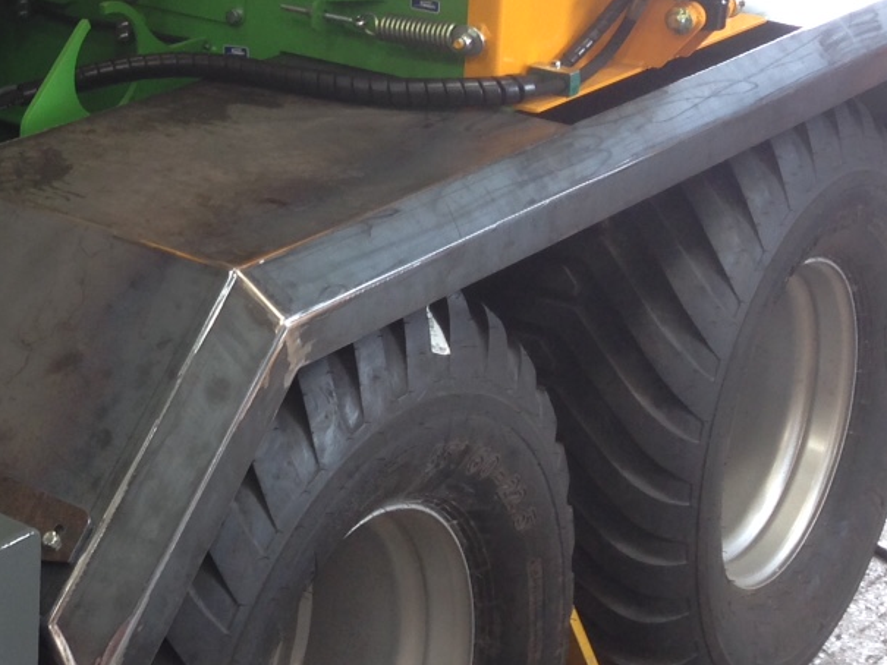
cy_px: -29
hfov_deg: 20.9
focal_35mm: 89
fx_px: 2281
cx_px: -97
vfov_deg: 16.2
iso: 50
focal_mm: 4.12
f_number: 2.4
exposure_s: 1/20
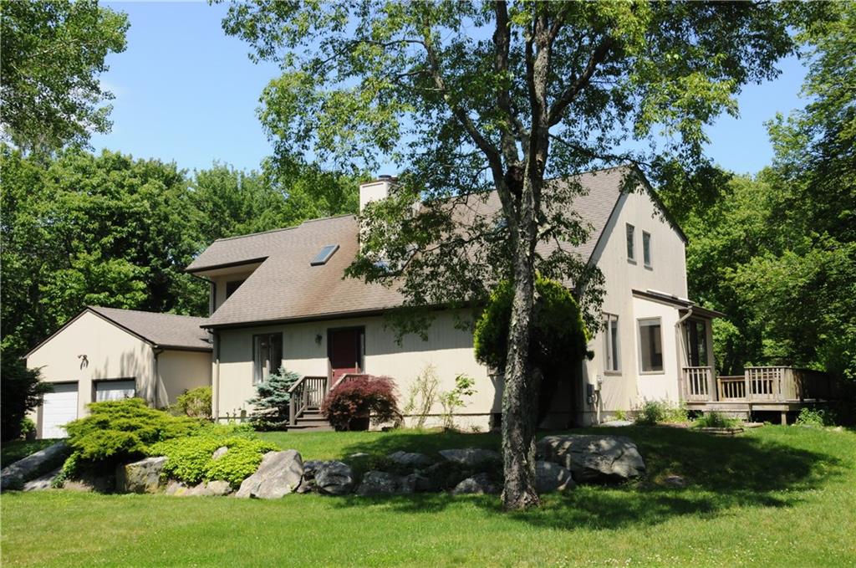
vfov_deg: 36.7
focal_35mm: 36
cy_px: 284
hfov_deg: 53.2
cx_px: 428
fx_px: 855
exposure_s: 1/640
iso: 1000
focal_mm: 24
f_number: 13
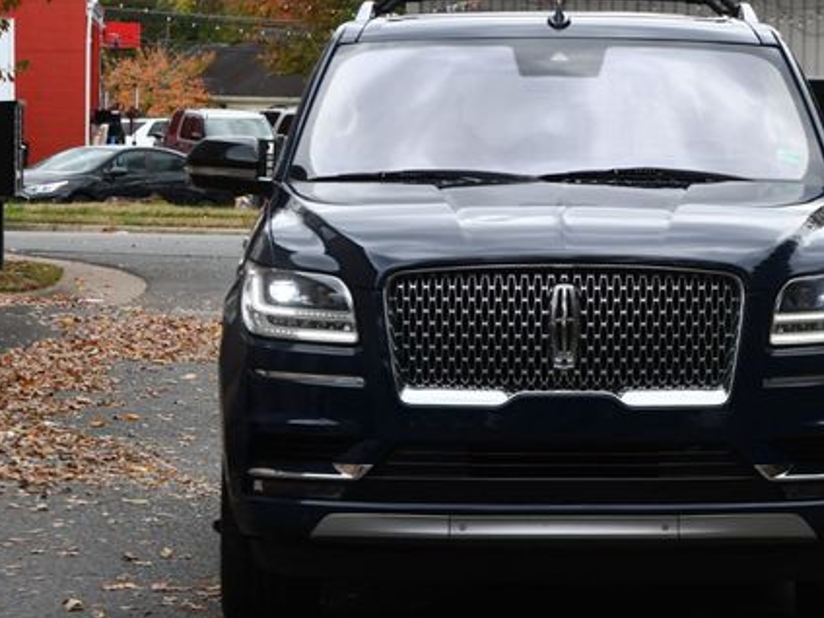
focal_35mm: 187
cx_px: 550
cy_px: 257
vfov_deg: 7.9
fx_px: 4451
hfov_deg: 10.6
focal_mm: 86
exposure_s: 1/250
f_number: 6.3
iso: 200
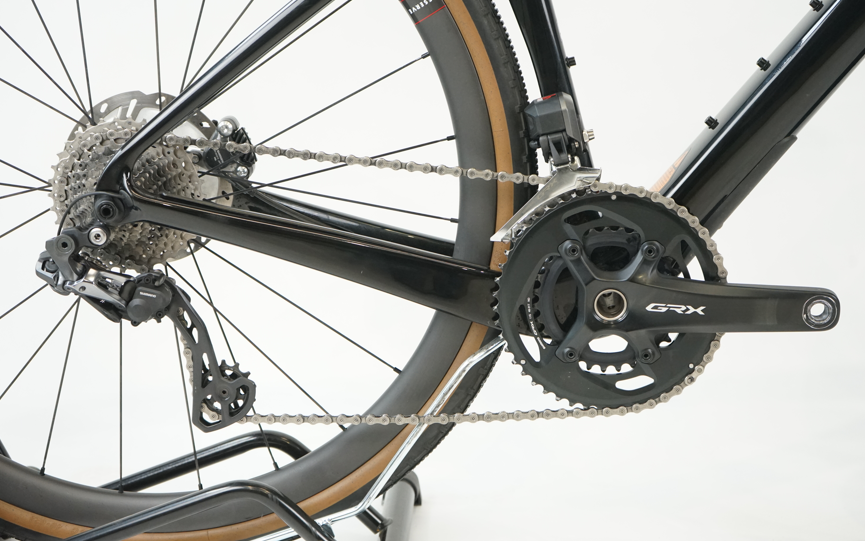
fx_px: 1414
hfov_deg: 34.0
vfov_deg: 21.6
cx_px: 437
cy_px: 274
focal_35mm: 60
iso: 2500
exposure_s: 1/200
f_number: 5.6
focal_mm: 58
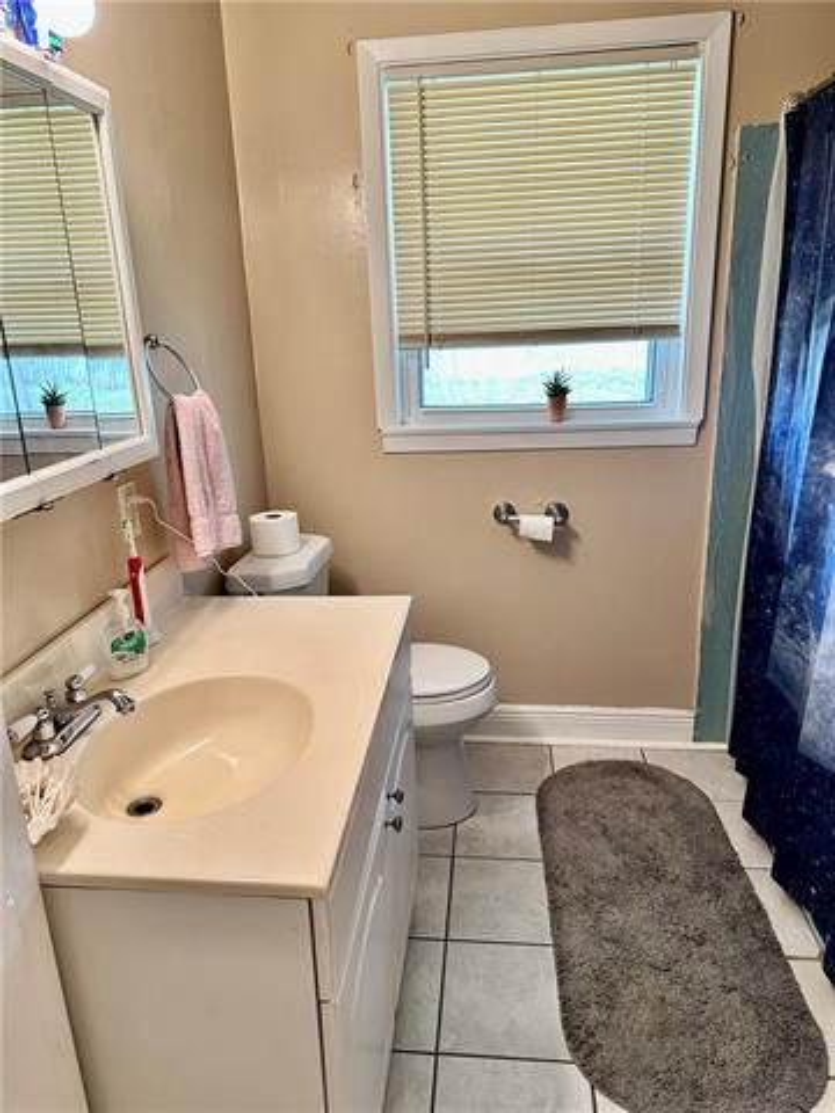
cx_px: 418
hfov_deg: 56.8
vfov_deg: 71.6
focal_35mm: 24
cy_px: 556
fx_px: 772
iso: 200
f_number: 1.78
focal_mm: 6.86
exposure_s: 1/120
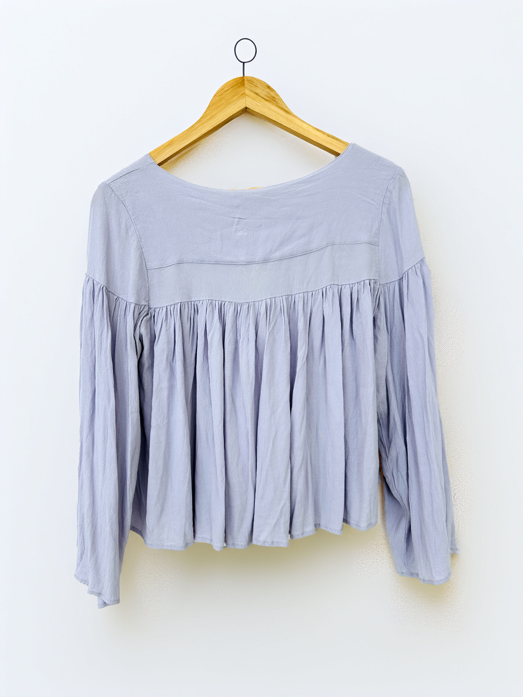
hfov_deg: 56.8
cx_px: 262
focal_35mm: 24
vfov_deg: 71.6
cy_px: 348
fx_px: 483
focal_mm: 6.86
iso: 64
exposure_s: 1/182
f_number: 1.78
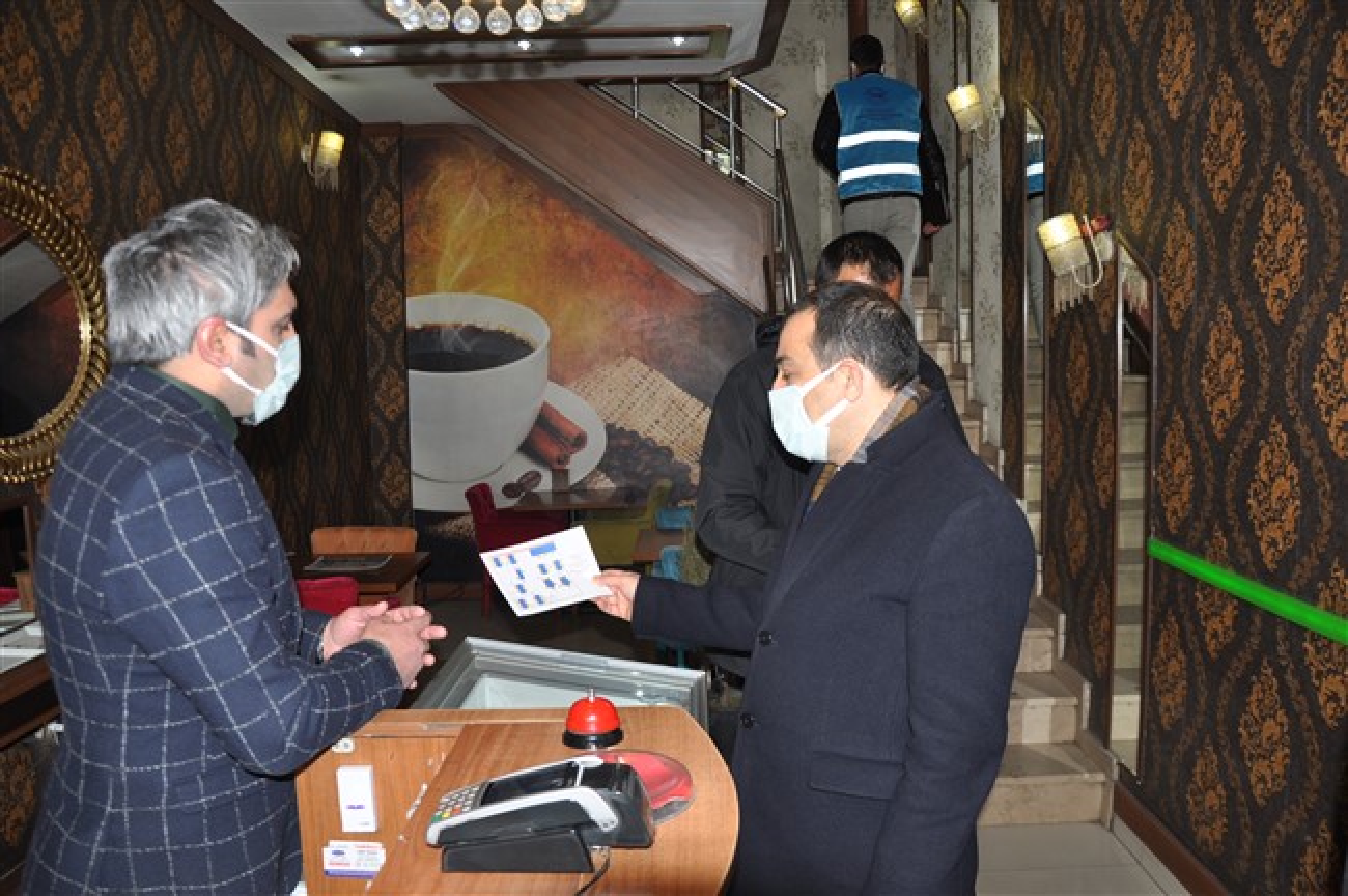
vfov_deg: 47.8
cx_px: 674
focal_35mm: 27
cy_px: 448
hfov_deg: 67.4
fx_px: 1010
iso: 200
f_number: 3.5
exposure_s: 1/100
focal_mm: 18
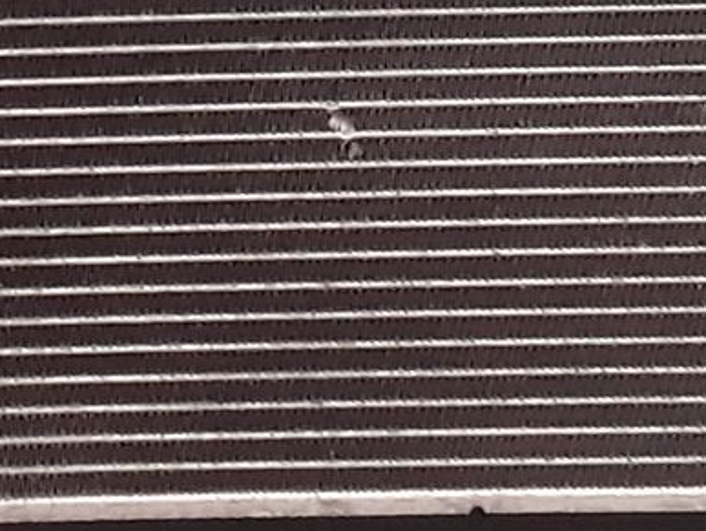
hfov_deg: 13.1
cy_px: -292
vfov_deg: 9.7
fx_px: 3021
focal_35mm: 148
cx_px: -57
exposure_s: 1/100
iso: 100
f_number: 1.9
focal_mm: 2.91
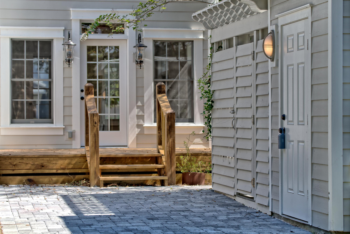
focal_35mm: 100
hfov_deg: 20.4
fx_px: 972
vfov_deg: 13.7
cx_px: 175
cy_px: 117
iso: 100
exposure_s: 1/125
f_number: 5.6
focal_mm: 100
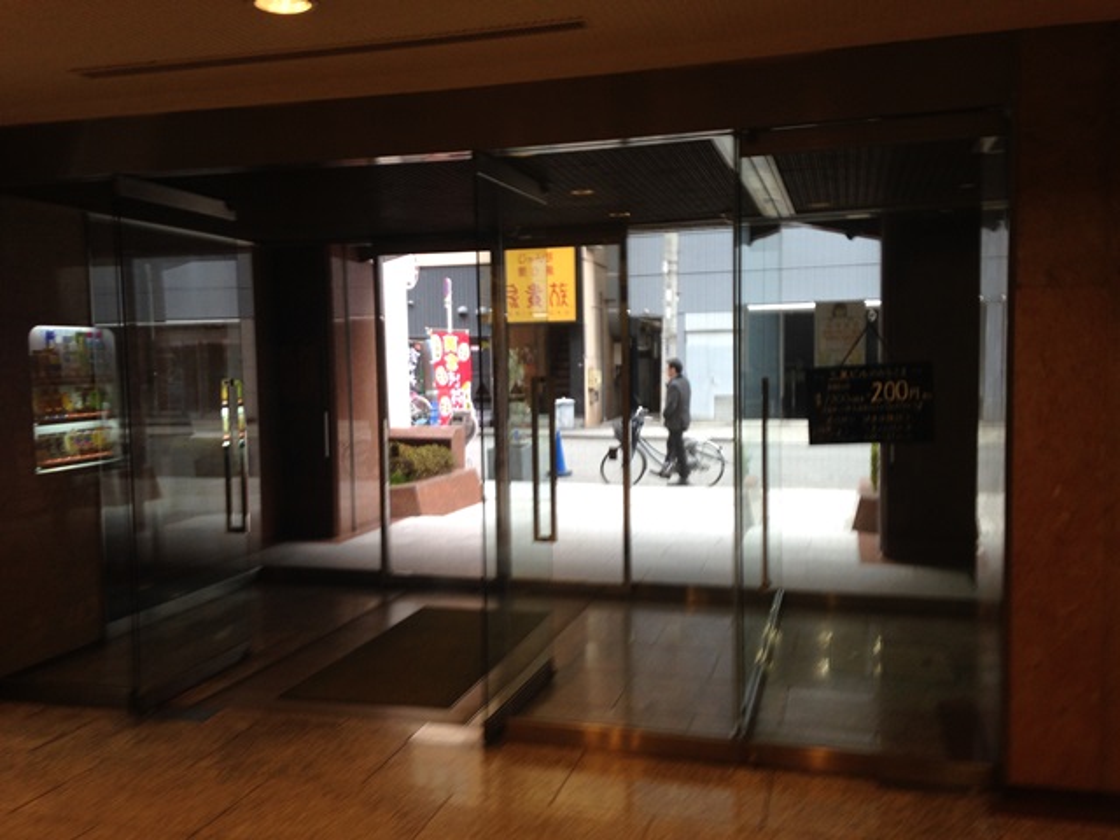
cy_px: 420
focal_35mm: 33
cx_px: 560
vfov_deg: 42.9
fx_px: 1068
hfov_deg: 55.4
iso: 50
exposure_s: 1/30
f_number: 2.4
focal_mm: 4.12
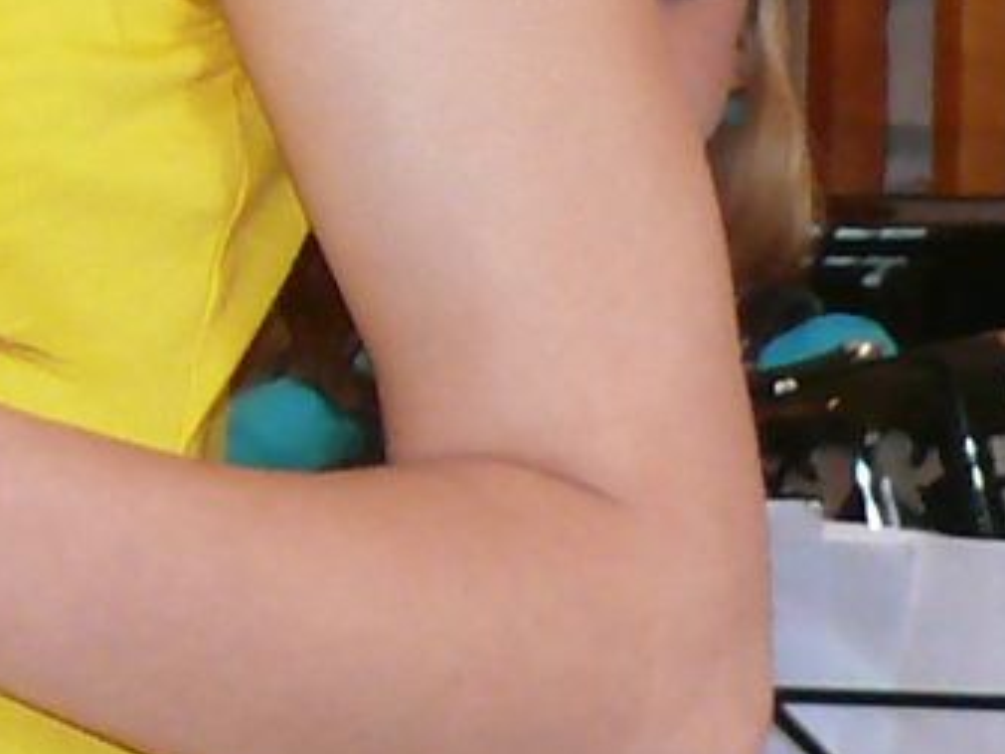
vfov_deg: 3.6
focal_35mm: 407
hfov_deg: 4.8
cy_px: -638
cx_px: -1035
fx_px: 11821
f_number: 3.2
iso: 200
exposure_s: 1/30
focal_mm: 10.6
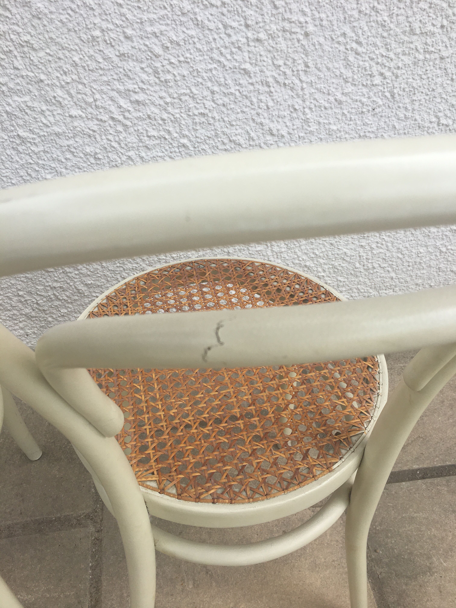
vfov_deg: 61.7
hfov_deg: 48.2
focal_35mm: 29
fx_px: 509
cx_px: 228
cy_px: 304
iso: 25
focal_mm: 4.15
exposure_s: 1/620
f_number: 2.2
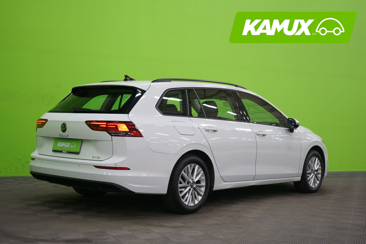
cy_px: 122
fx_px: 498
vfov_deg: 27.5
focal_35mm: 49
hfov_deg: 40.3
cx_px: 183
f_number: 4.5
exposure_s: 1/13
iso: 400
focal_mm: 49
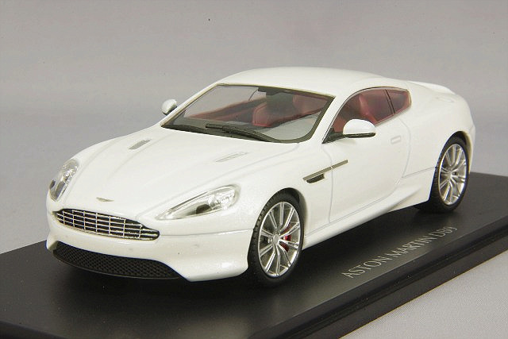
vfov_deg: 12.2
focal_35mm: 112
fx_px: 1581
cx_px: 254
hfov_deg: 18.3
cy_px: 170
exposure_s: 1/1.67
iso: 400
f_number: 32
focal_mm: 75
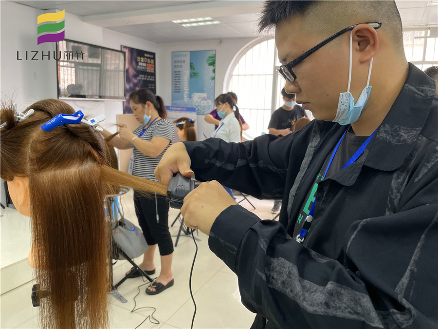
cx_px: 219
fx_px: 329
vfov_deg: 53.1
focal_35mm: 26
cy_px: 164
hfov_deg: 67.3
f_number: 1.6
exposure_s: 1/50
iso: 100
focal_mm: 4.2
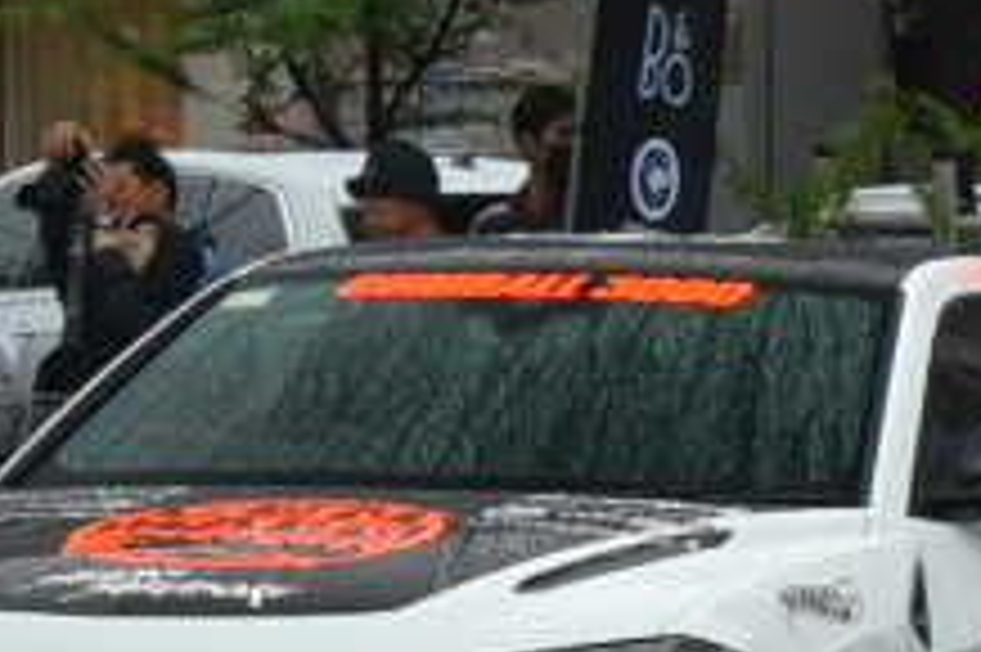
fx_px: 10129
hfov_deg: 5.2
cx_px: 2992
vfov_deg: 3.7
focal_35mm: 372
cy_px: 715
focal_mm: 50
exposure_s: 1/200
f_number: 4
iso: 1250
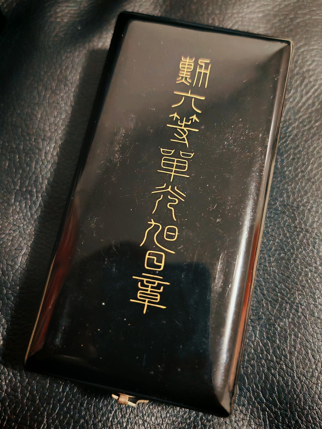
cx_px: 161
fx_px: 434
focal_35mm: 35
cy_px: 214
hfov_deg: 40.7
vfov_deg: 52.6
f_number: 1.6
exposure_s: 1/25
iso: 1600
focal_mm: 7.62
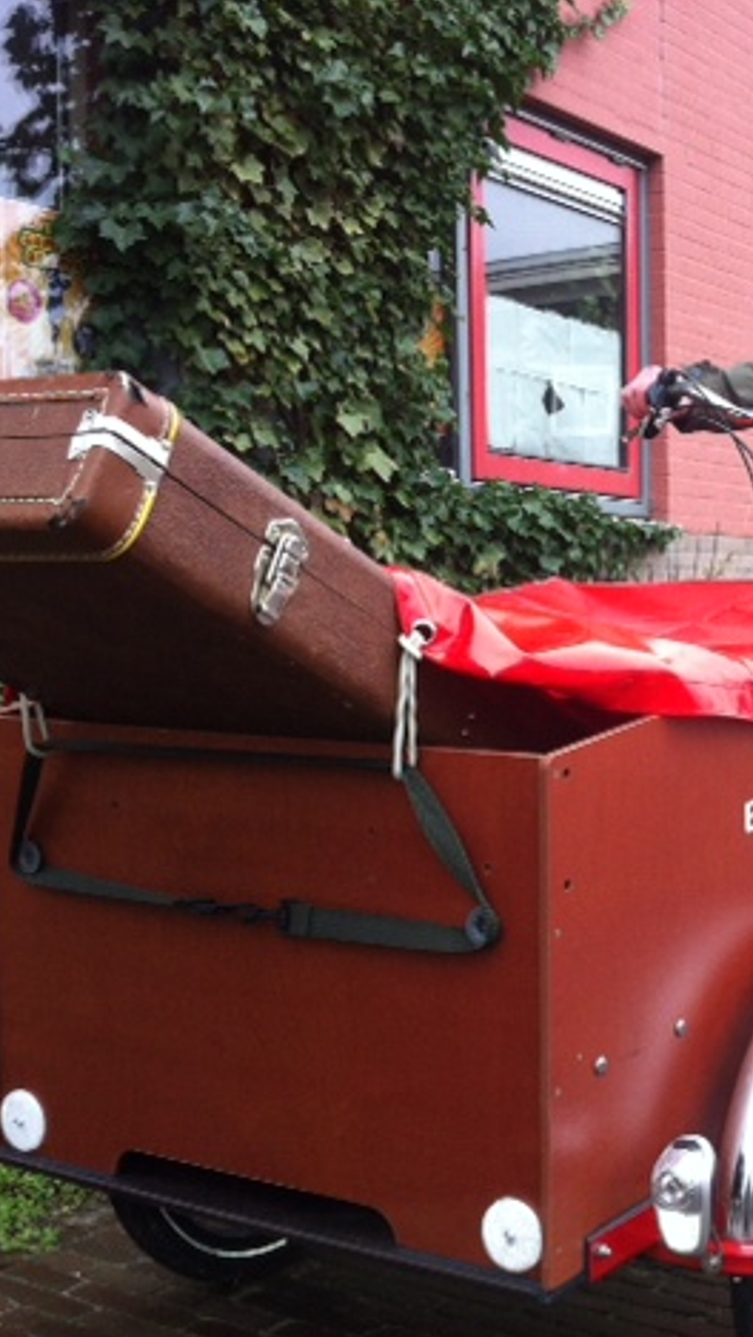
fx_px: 1845
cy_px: 678
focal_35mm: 52
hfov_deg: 22.2
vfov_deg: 39.9
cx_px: 747
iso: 125
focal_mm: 3.85
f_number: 2.8
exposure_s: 1/120
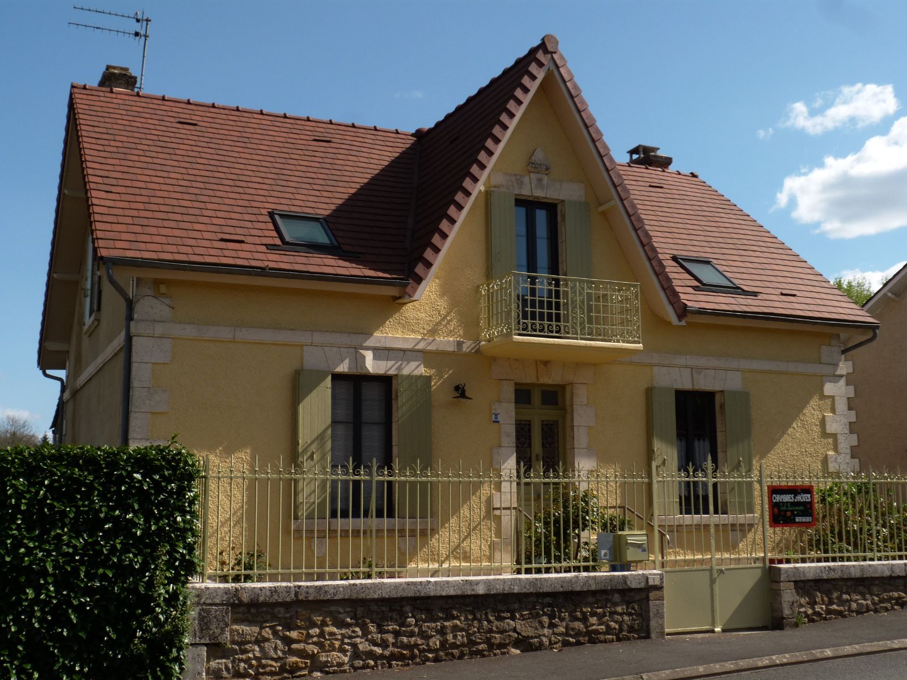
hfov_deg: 46.8
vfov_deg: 36.0
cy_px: 340
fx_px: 1048
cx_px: 454
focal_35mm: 40
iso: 80
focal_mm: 7.3
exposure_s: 1/250
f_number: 5.6
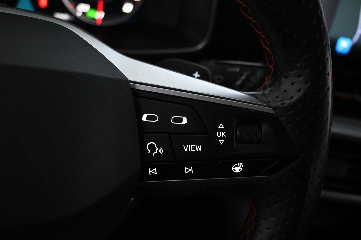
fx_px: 361
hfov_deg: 53.1
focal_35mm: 36
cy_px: 120
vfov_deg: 36.9
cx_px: 180
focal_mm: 24
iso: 3200
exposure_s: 1/40
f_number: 4.2
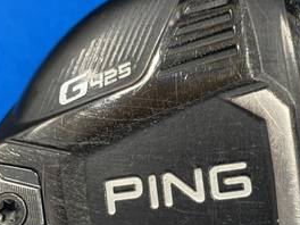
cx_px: 205
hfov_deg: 30.5
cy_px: 200
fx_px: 546
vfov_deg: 22.7
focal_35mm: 63
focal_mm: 4.25
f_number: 1.8
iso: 250
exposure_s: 1/60
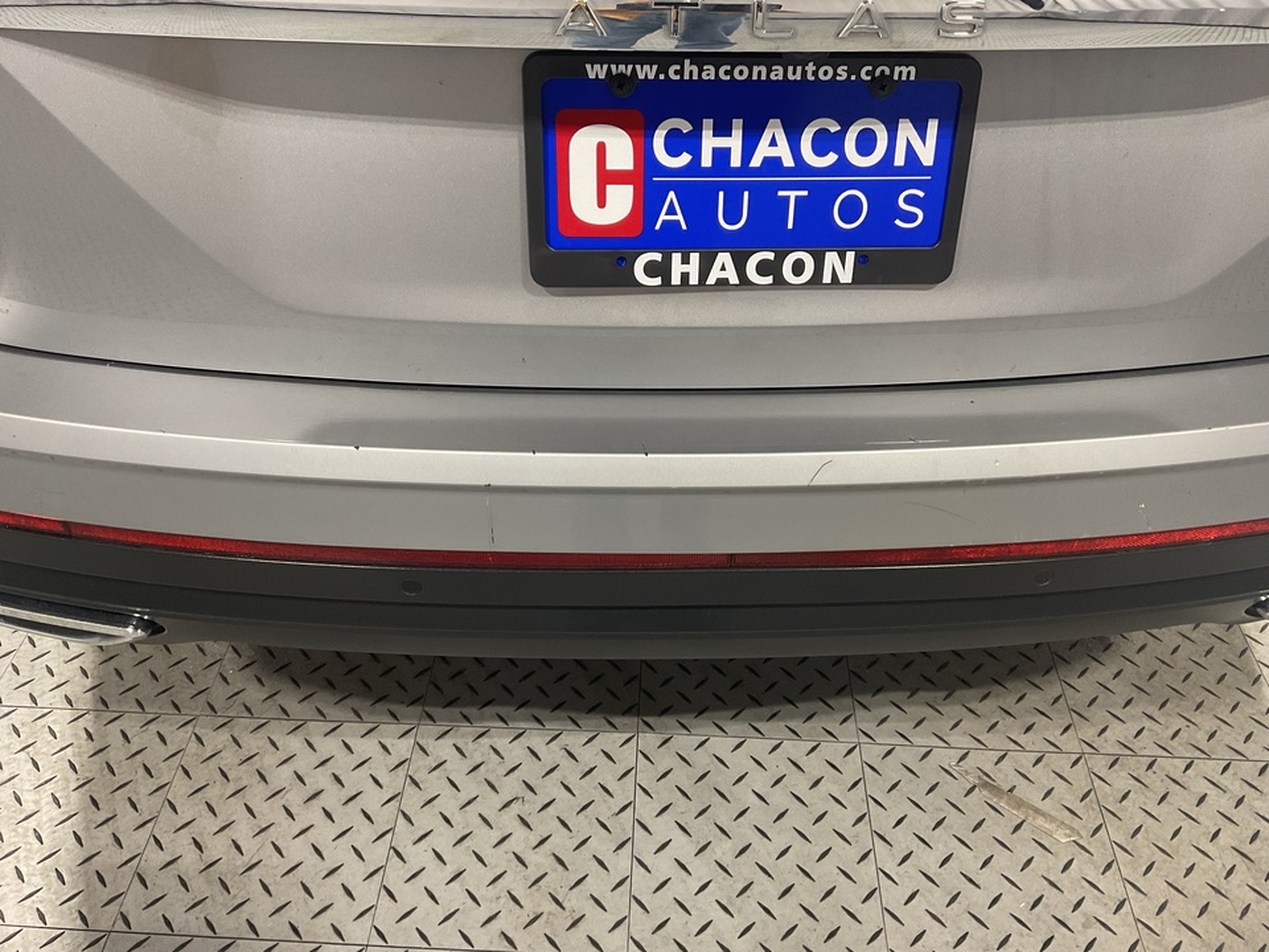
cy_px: 476
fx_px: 1063
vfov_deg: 48.2
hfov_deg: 61.7
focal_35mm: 29
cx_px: 634
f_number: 1.8
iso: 80
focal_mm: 3
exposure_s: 1/50
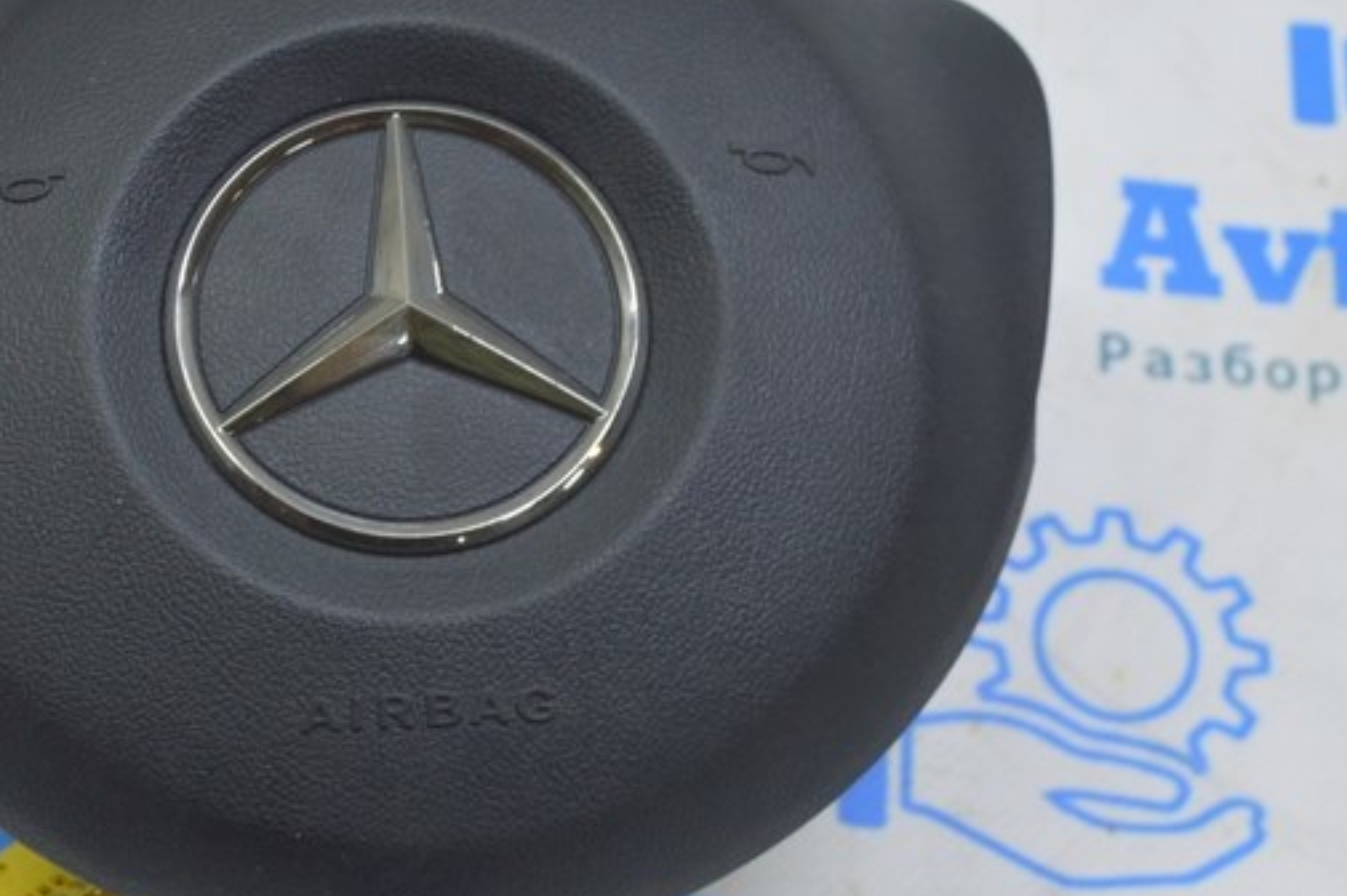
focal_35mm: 76
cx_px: 320
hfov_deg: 26.3
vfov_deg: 17.9
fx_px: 2842
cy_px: 455
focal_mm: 25
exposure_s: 1/20
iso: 400
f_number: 5.6
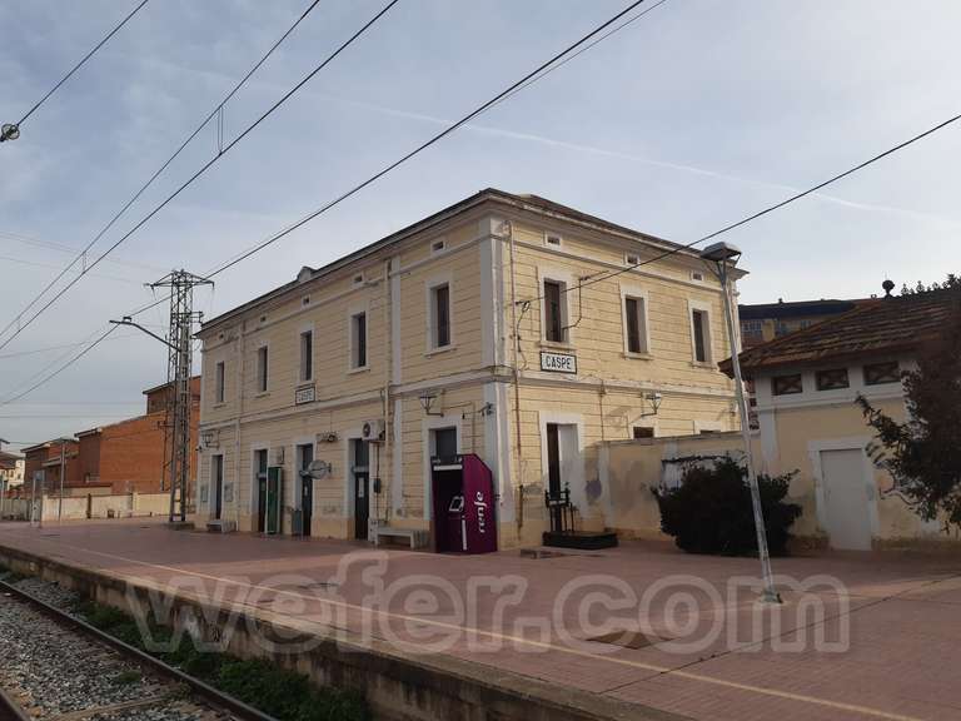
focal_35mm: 26
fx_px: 722
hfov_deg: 67.3
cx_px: 480
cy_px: 360
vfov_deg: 53.1
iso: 40
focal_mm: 3.92
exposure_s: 1/2242
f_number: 1.7
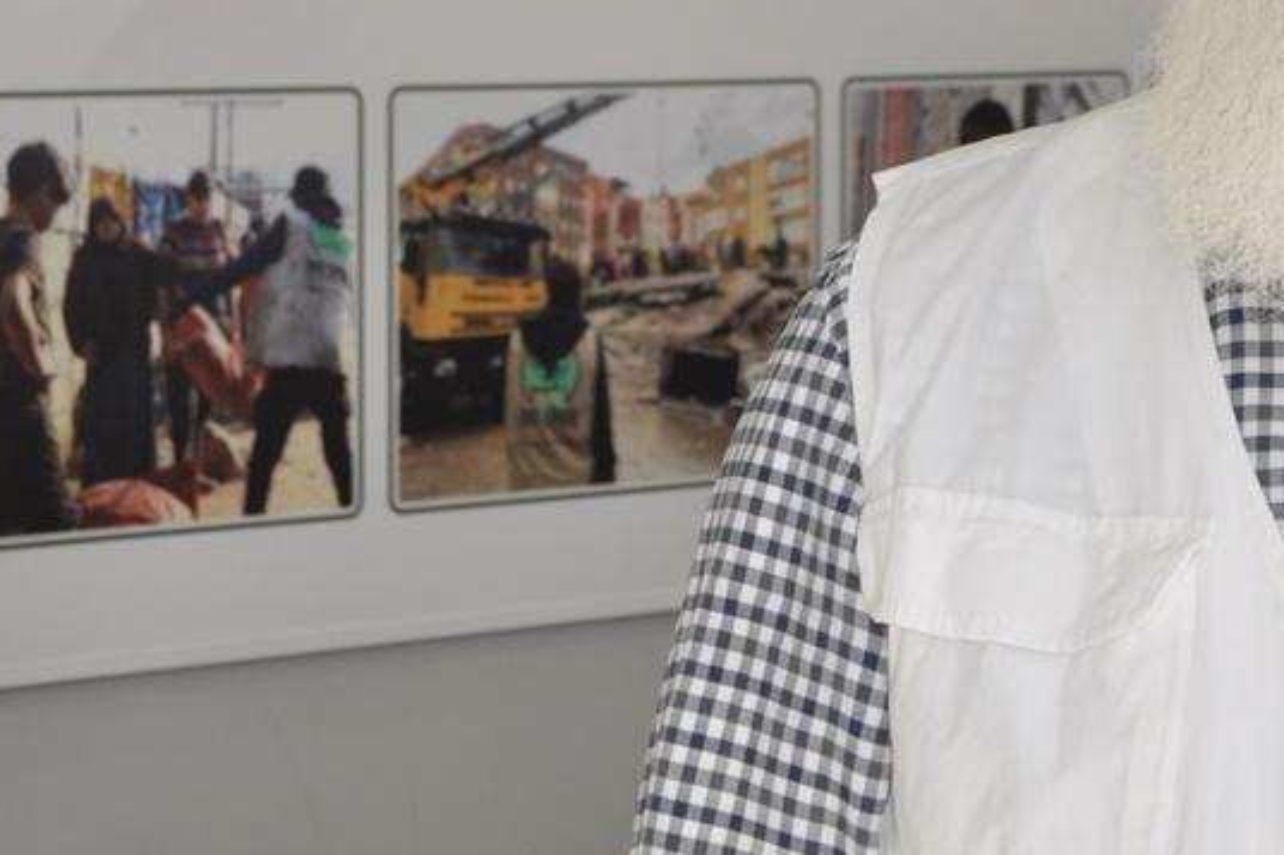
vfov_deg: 10.5
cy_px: 34
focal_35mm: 130
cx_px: 1272
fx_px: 4635
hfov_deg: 15.5
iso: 400
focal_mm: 34
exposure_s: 1/80
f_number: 4.5
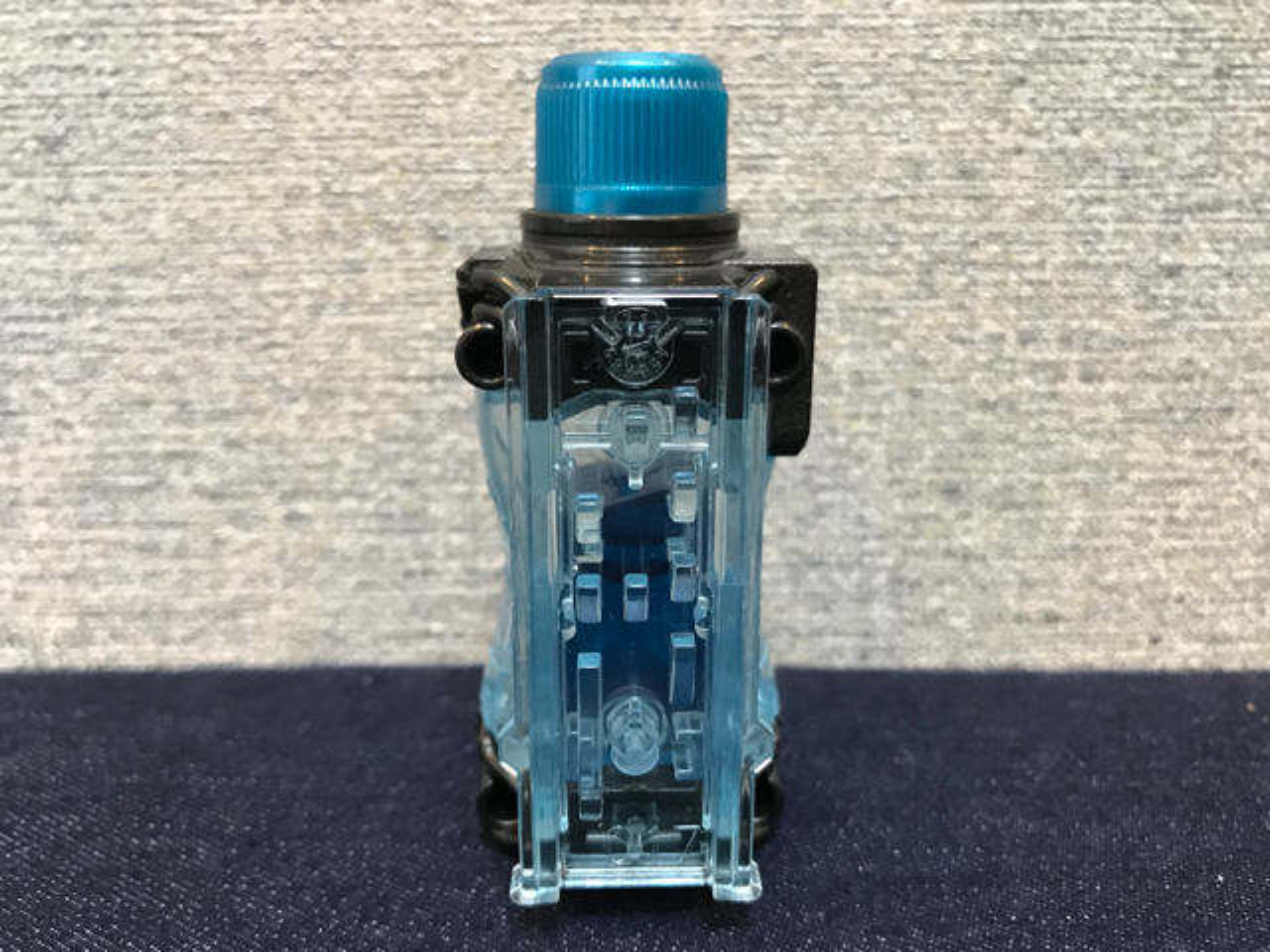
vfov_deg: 49.7
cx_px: 635
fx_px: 1027
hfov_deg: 63.4
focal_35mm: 28
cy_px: 476
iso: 64
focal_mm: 3.99
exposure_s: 1/17
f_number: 1.8
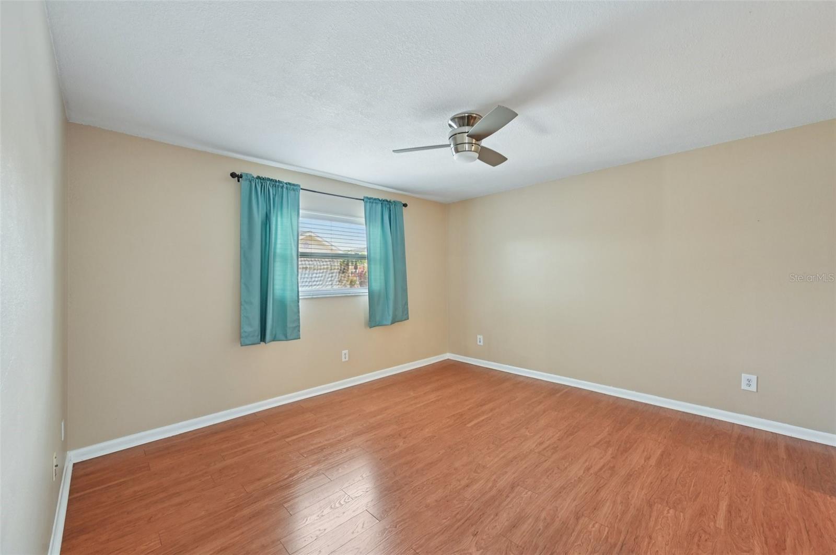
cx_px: 418
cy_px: 278
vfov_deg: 81.1
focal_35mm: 14
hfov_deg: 104.3
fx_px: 325
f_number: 8
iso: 400
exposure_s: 1/3.33
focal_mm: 14
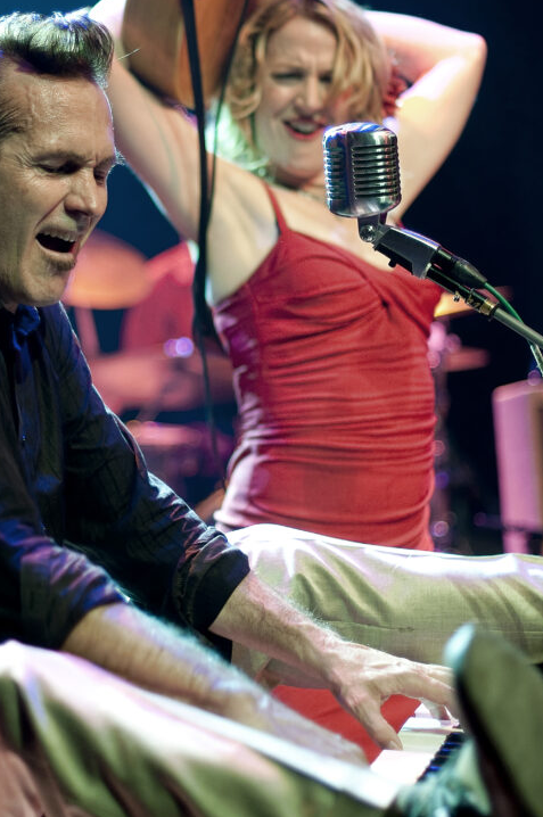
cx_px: 191
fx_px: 2427
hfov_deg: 12.8
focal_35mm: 107
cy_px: 313
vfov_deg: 19.1
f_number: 1.4
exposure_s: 1/200
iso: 560
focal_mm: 50
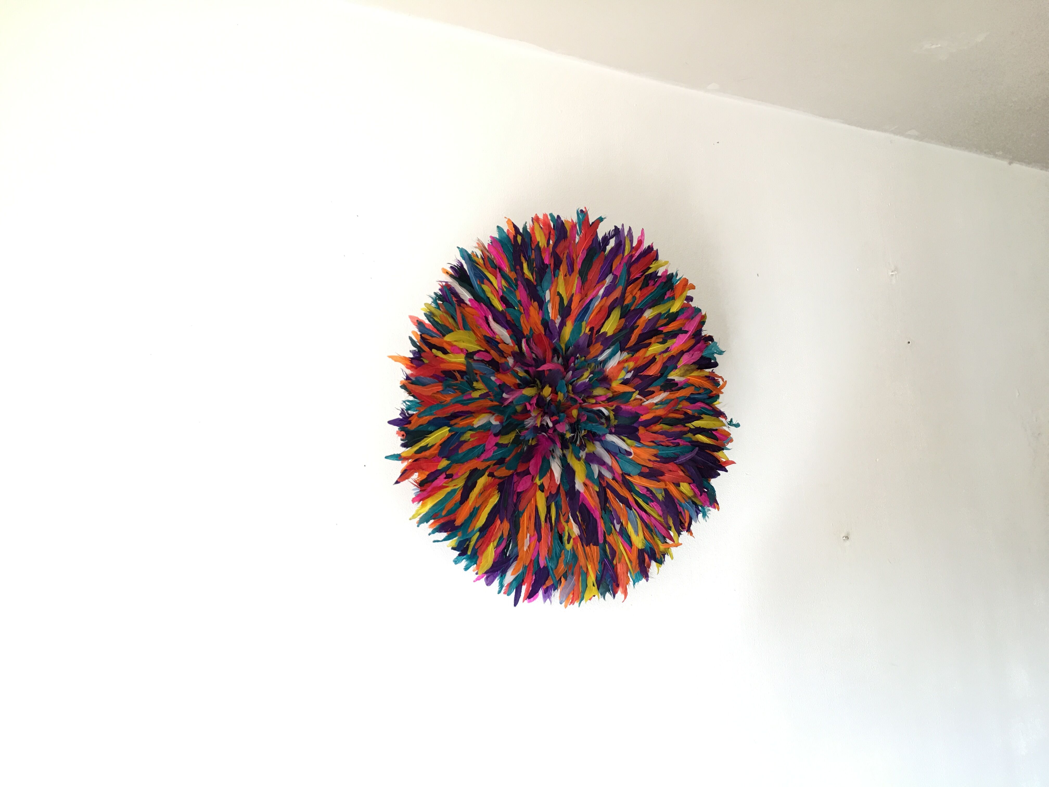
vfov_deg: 48.2
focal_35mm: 29
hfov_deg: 61.7
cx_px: 524
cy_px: 394
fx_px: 879
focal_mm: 4.15
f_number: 2.2
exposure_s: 1/33
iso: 50
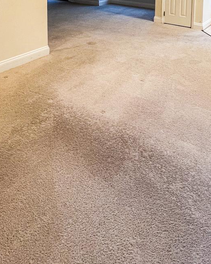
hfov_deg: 48.2
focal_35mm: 30
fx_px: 234
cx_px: 125
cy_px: -10
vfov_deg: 47.0
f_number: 1.8
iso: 200
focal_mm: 1.57
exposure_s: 1/60
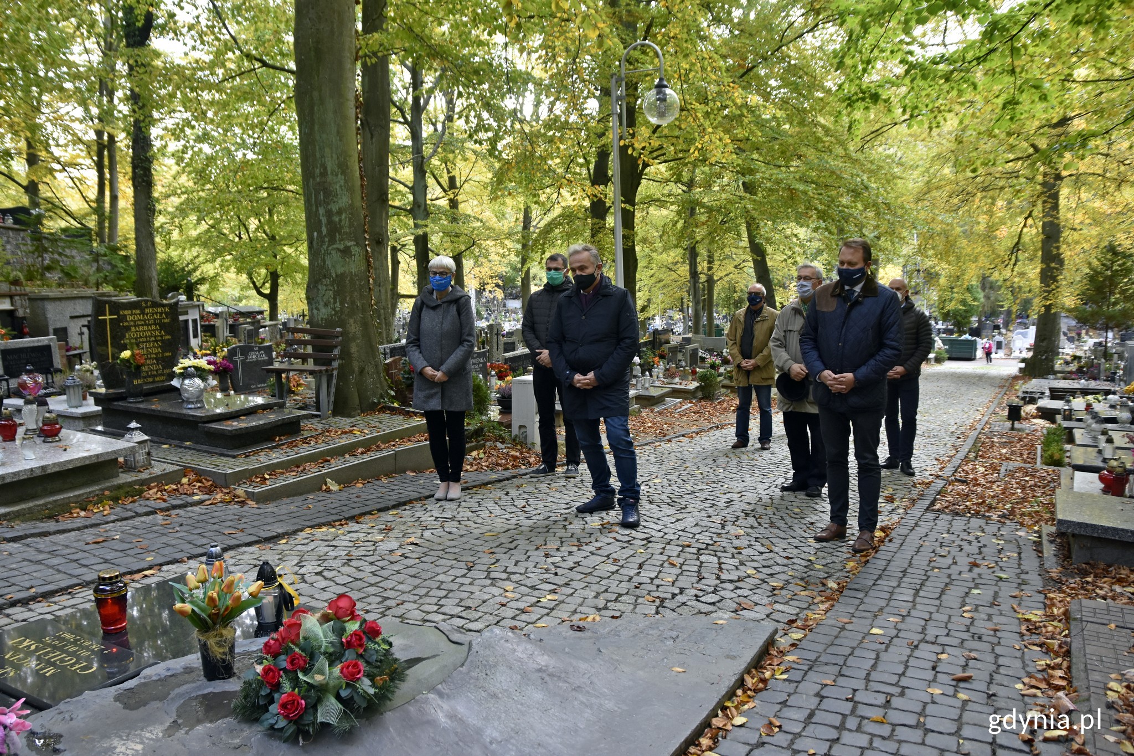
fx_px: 803
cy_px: 378
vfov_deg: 50.4
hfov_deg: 70.4
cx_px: 567
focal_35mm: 26
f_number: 4.5
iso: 800
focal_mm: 17
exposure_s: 1/100
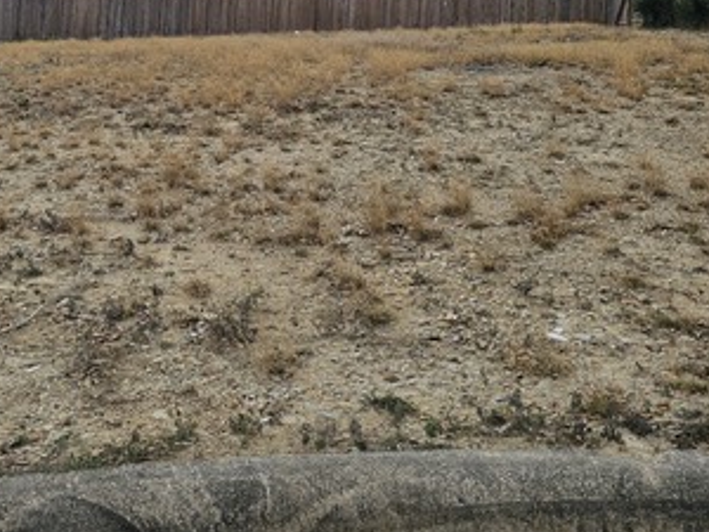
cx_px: 229
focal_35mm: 49
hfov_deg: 38.4
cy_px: 2
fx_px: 1004
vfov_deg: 27.9
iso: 12
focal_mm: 6.3
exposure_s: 1/1884
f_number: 1.7
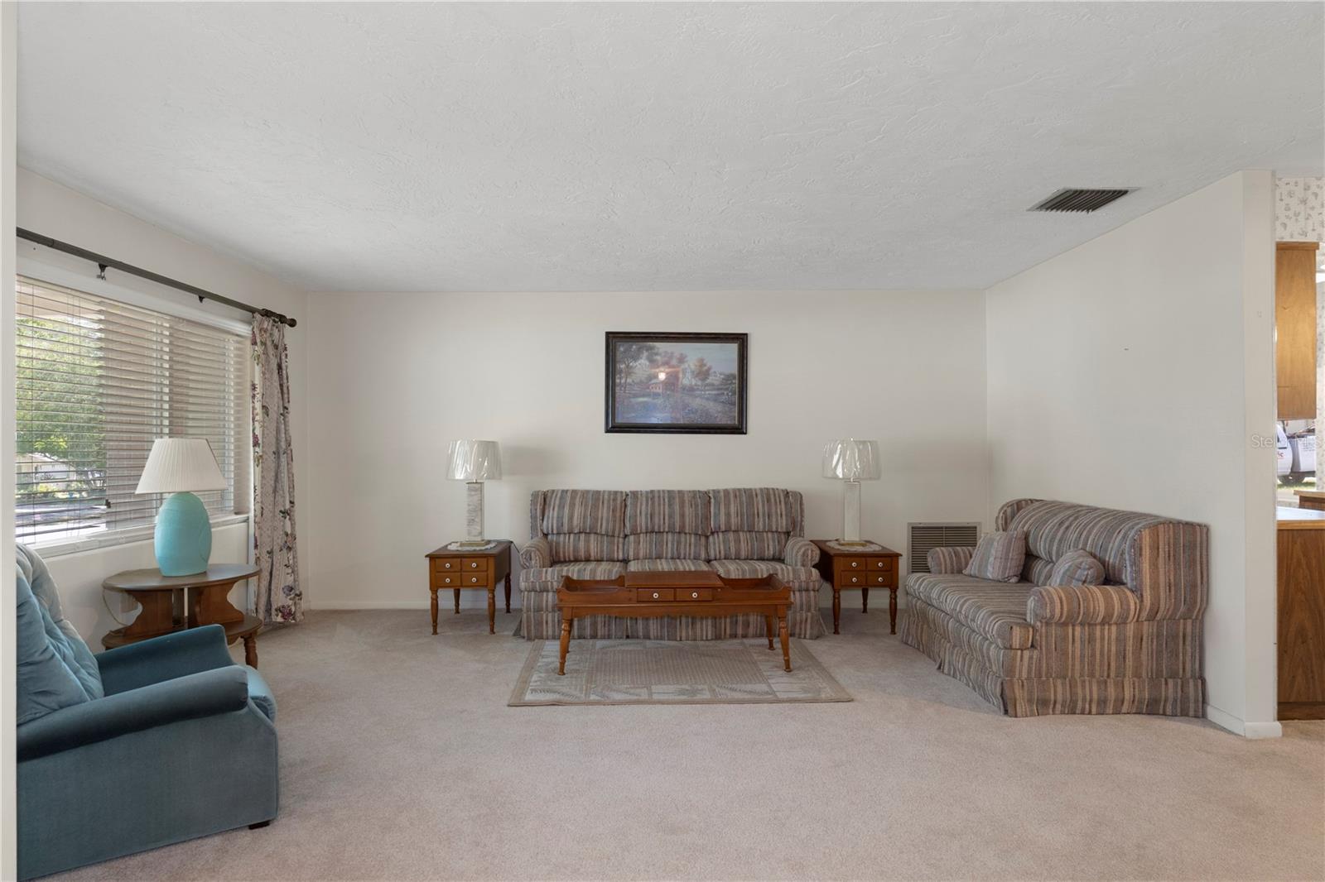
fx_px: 773
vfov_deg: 59.5
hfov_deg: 81.2
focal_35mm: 21
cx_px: 662
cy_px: 441
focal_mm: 14
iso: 320
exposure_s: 1/1.43
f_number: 8
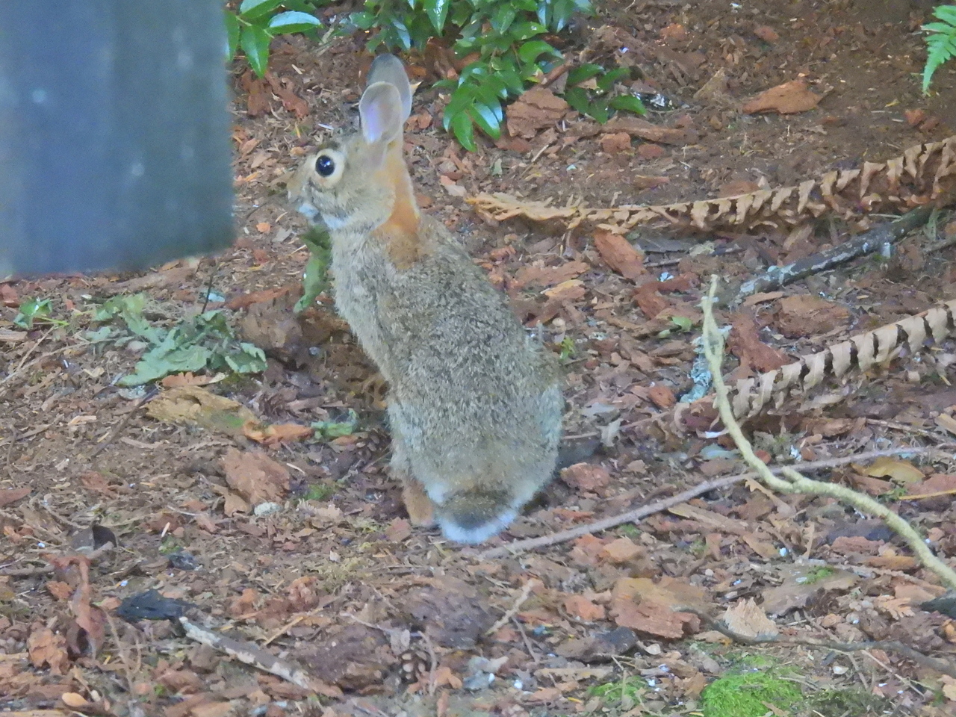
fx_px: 17951
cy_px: 358
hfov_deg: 3.1
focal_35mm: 650
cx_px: 478
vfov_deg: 2.3
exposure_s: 1/80
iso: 3200
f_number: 5.6
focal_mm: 116
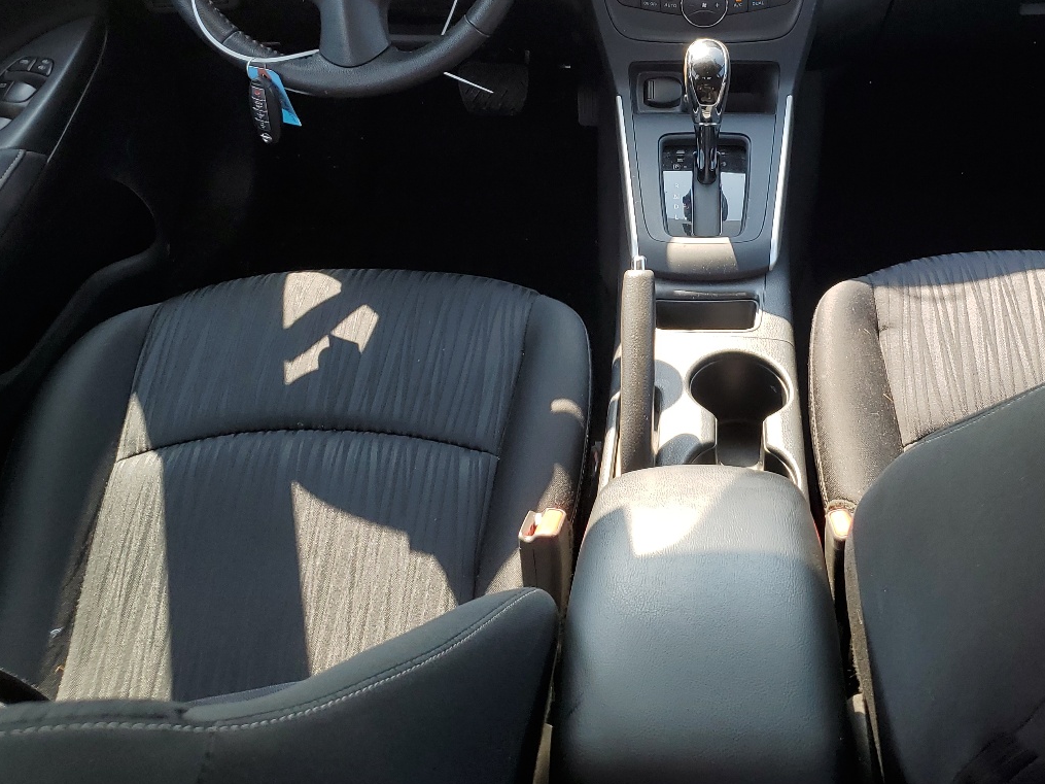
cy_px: 188
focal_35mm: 41
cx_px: 673
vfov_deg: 34.3
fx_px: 1238
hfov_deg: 45.3
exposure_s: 1/263
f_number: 1.5
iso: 50
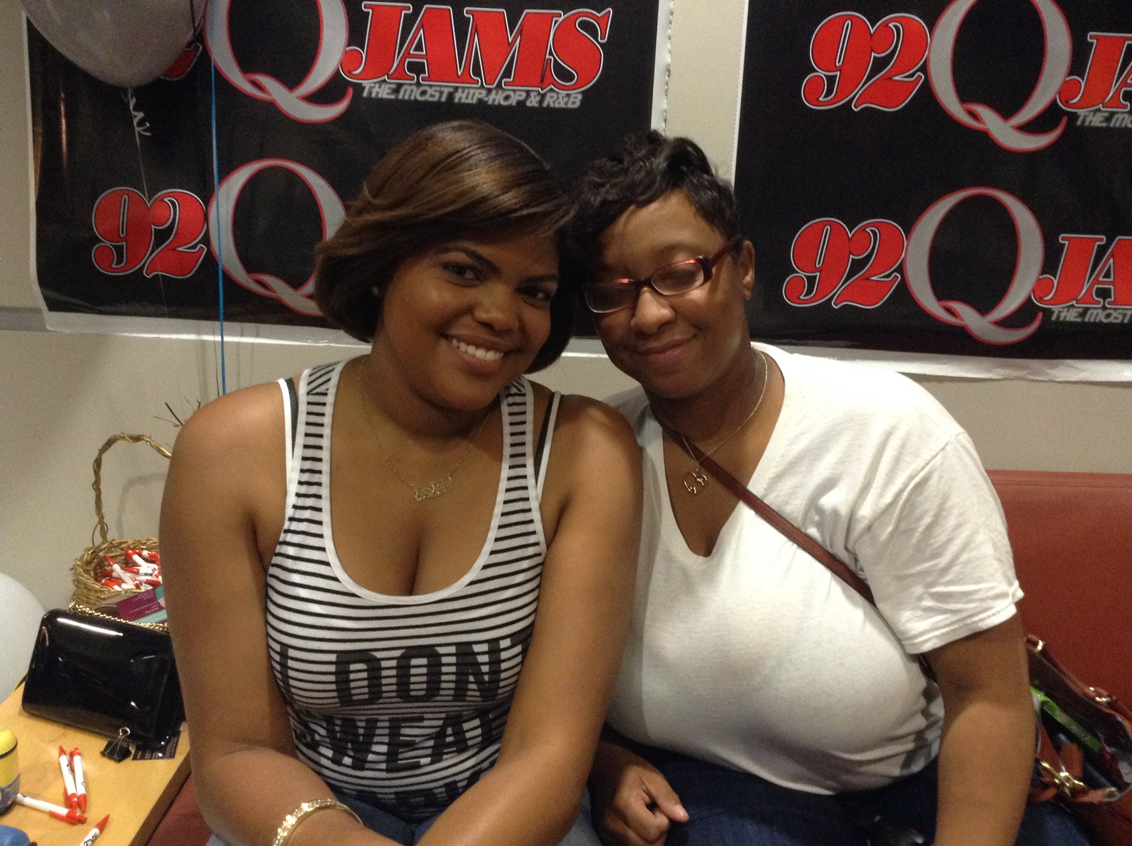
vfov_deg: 42.8
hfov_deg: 55.4
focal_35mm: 33
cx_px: 566
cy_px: 423
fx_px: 1078
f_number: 2.4
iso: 250
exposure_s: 1/17
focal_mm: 3.3
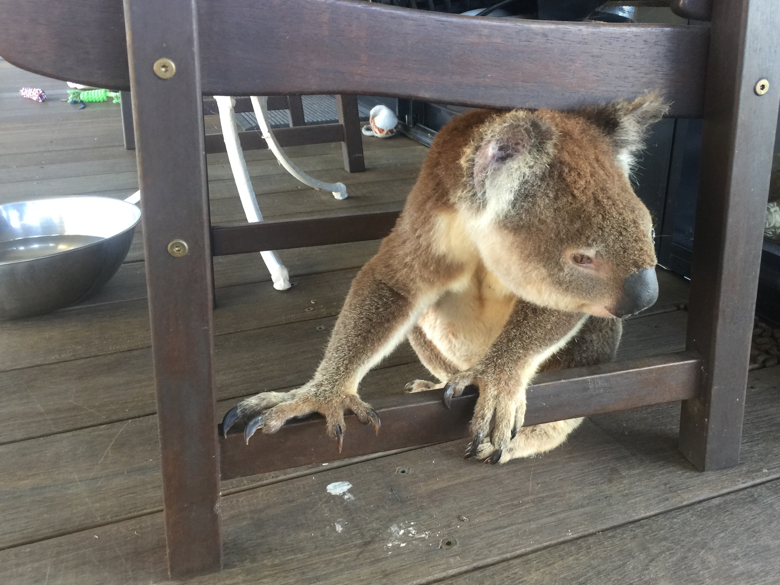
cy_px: 297
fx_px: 721
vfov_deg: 44.2
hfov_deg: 56.7
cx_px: 422
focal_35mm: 32
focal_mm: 4.15
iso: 50
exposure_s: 1/17
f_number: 2.2
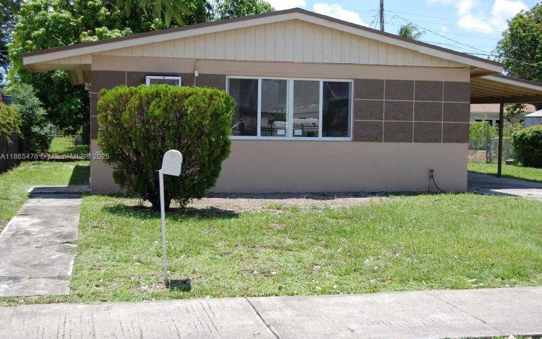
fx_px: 783
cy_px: 157
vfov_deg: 24.4
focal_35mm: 53
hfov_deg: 38.2
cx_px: 275
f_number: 4.5
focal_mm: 34
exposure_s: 1/500
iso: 140
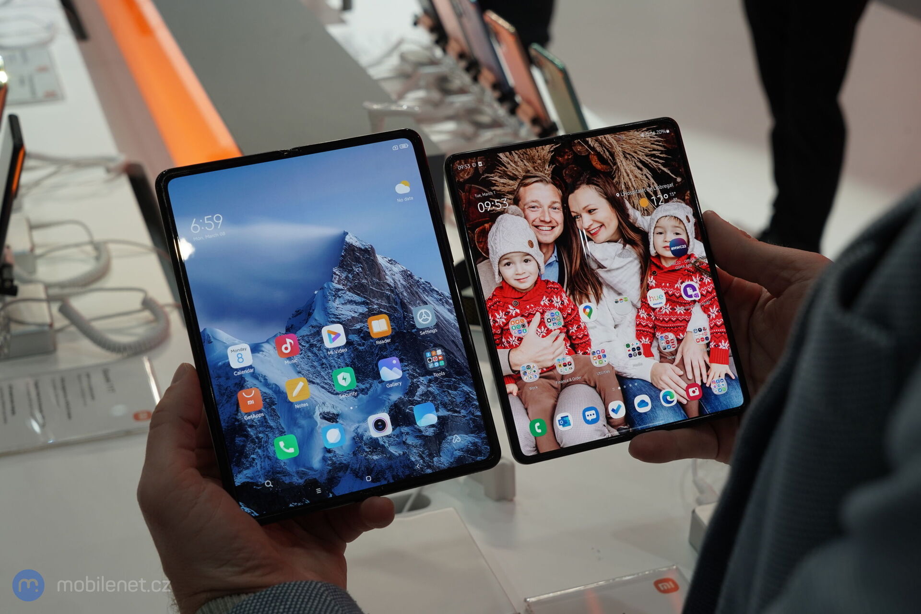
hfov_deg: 36.9
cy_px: 307
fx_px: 1381
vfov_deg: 25.1
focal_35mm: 54
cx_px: 460
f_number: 8
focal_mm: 54
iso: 640
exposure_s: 1/125
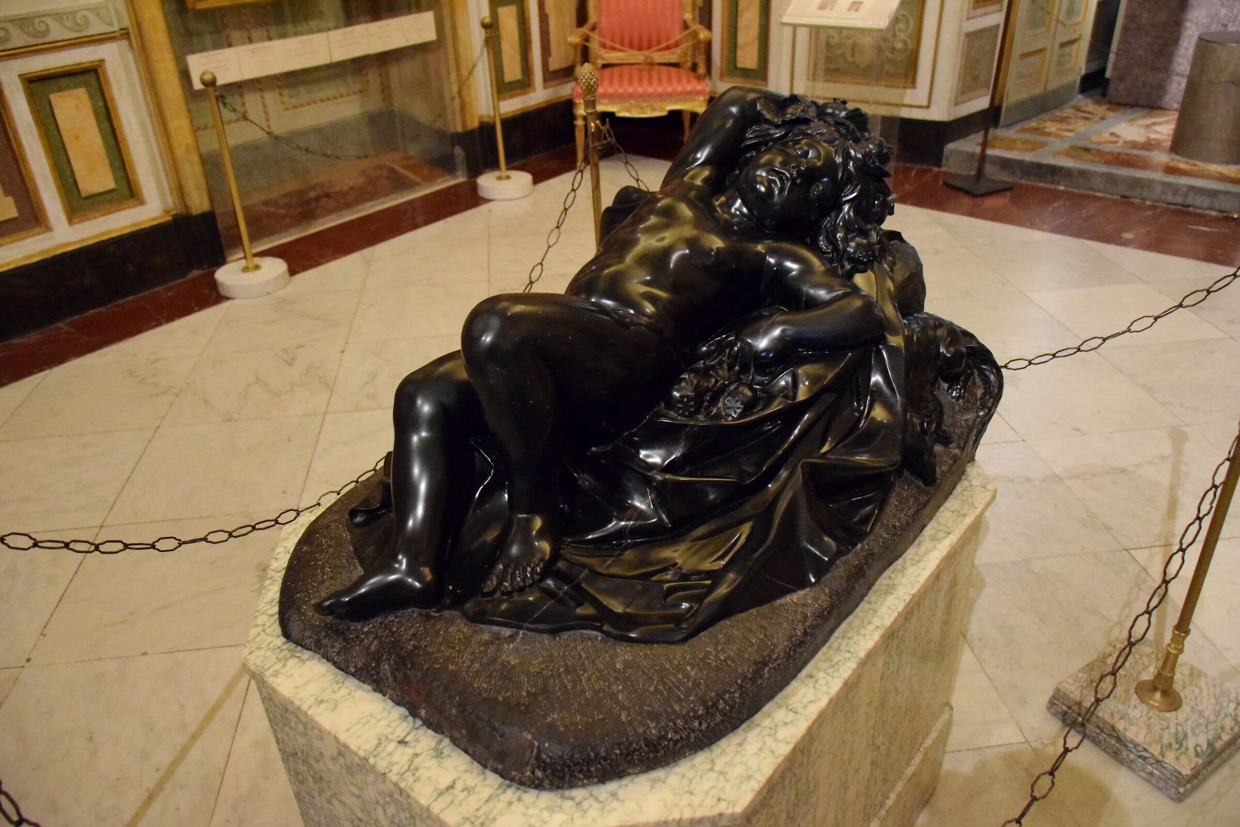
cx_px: 620
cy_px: 414
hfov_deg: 67.4
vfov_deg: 47.9
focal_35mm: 27
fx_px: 930
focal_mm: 18
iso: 6400
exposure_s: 1/50
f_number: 3.5
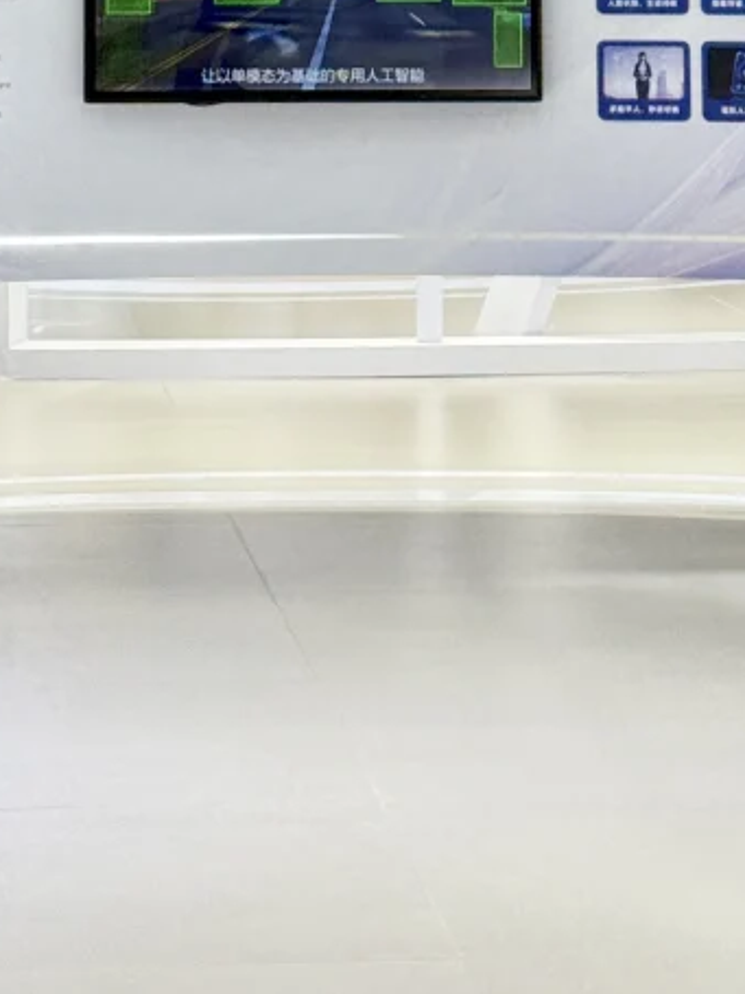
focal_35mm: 152
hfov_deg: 9.8
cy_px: -500
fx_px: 4364
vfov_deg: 12.4
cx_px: 308
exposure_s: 1/152
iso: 64
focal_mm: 6.76
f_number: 1.78
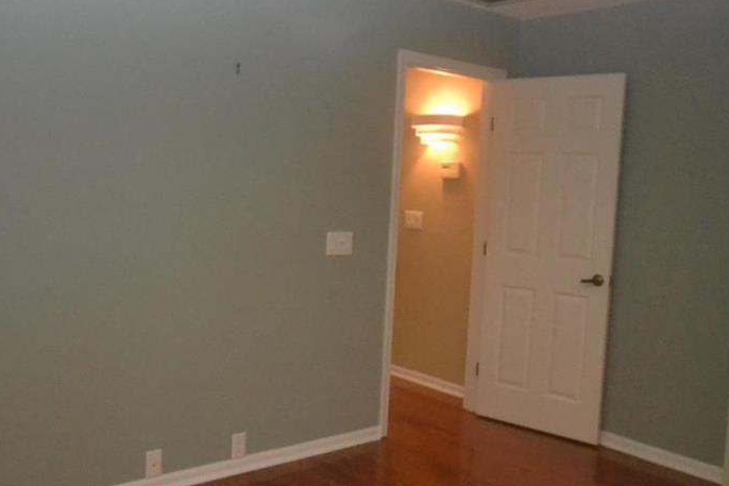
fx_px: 709
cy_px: 239
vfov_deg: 37.8
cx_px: 352
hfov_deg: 54.4
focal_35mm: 35
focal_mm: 10
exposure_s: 1/60
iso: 3200
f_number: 4
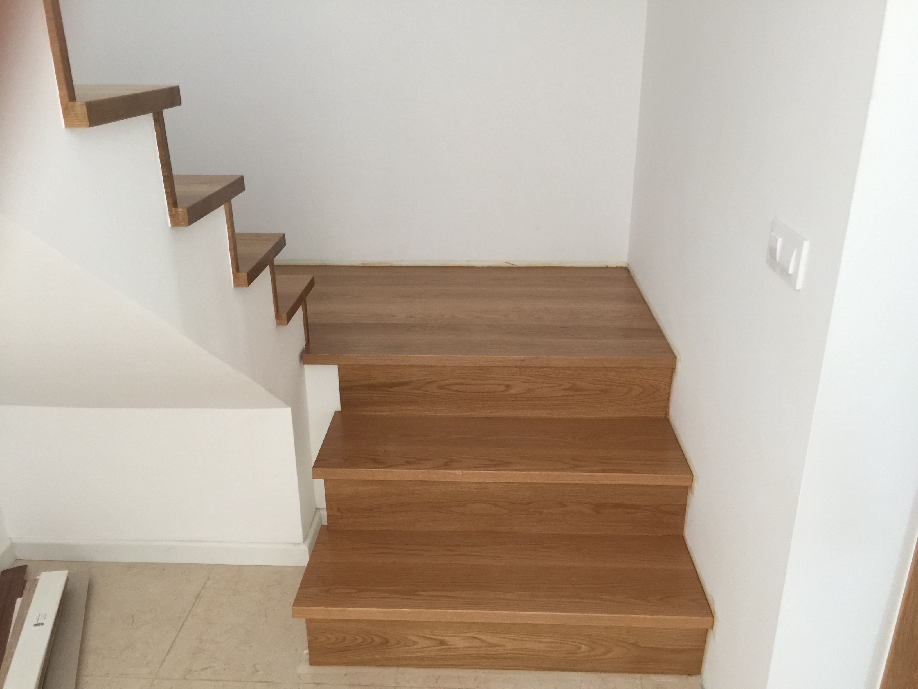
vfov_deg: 48.2
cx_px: 459
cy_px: 344
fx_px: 769
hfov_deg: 61.7
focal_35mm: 29
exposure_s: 1/15
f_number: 2.2
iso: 125
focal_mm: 4.15
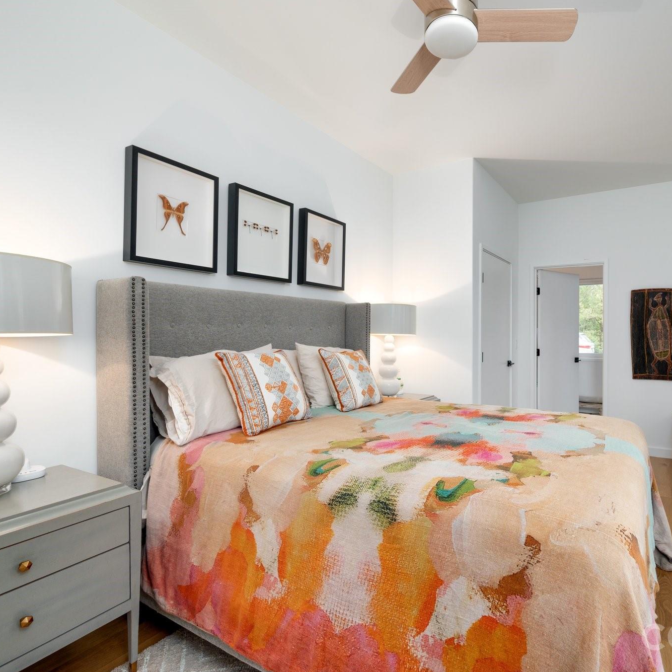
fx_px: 395
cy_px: 336
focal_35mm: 18
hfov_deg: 78.8
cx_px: 432
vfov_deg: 80.7
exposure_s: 1.3
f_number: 8
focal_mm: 14
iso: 200
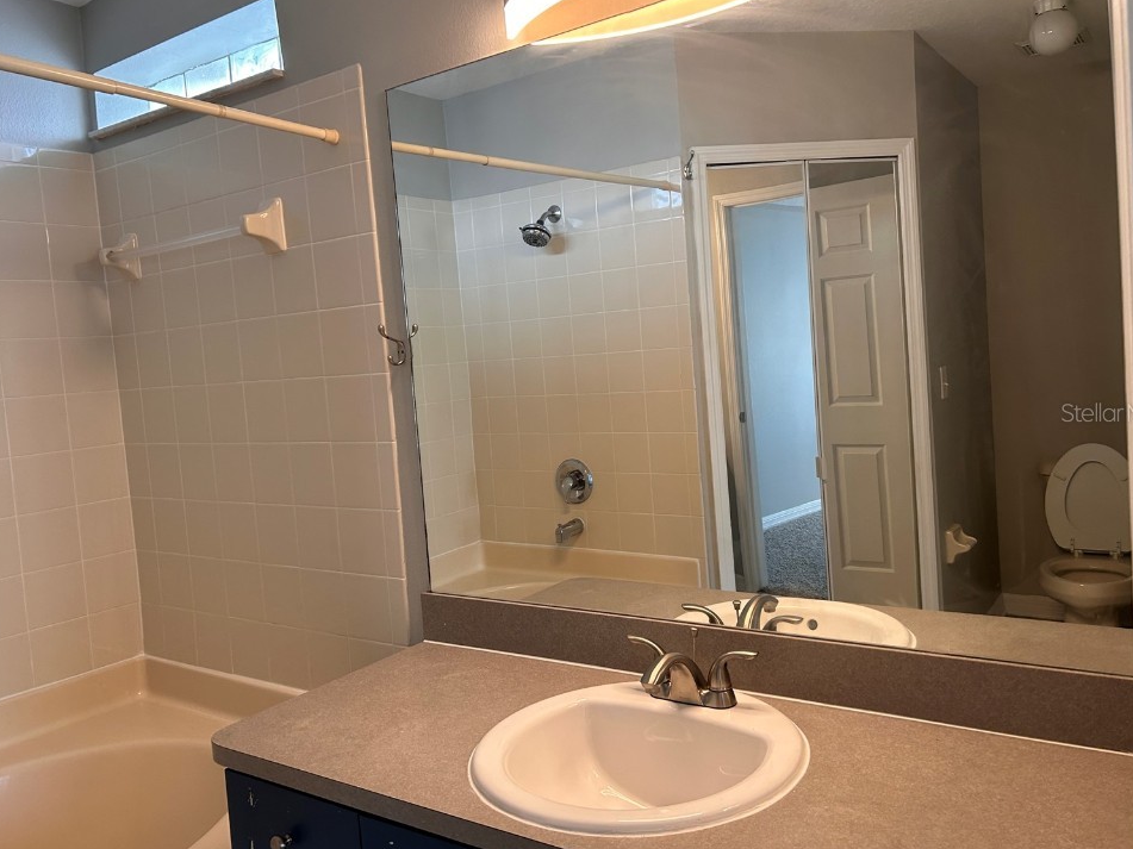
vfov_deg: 49.7
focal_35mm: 28
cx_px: 564
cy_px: 412
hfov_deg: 63.5
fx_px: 916
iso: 125
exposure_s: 1/120
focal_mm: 5.7
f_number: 1.5
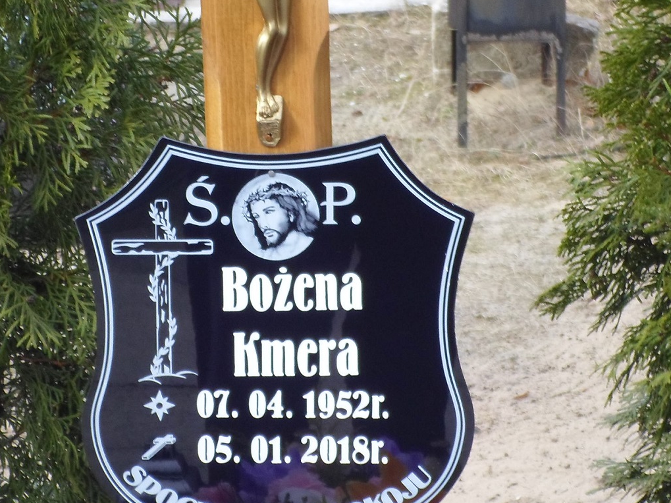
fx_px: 3799
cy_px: 307
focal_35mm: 196
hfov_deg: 10.1
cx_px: 289
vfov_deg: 7.6
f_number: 5.7
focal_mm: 19.8
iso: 80
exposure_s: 1/60
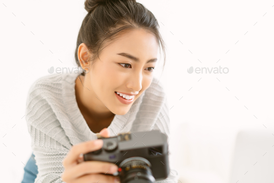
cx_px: 137
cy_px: 92
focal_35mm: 55
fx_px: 418
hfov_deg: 36.3
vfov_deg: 24.6
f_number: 2.2
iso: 125
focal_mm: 55
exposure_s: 1/250
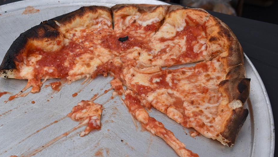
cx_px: 136
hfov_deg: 38.5
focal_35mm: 54
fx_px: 398
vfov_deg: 22.2
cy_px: 75
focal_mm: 32
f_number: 9
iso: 200
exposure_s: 1/320
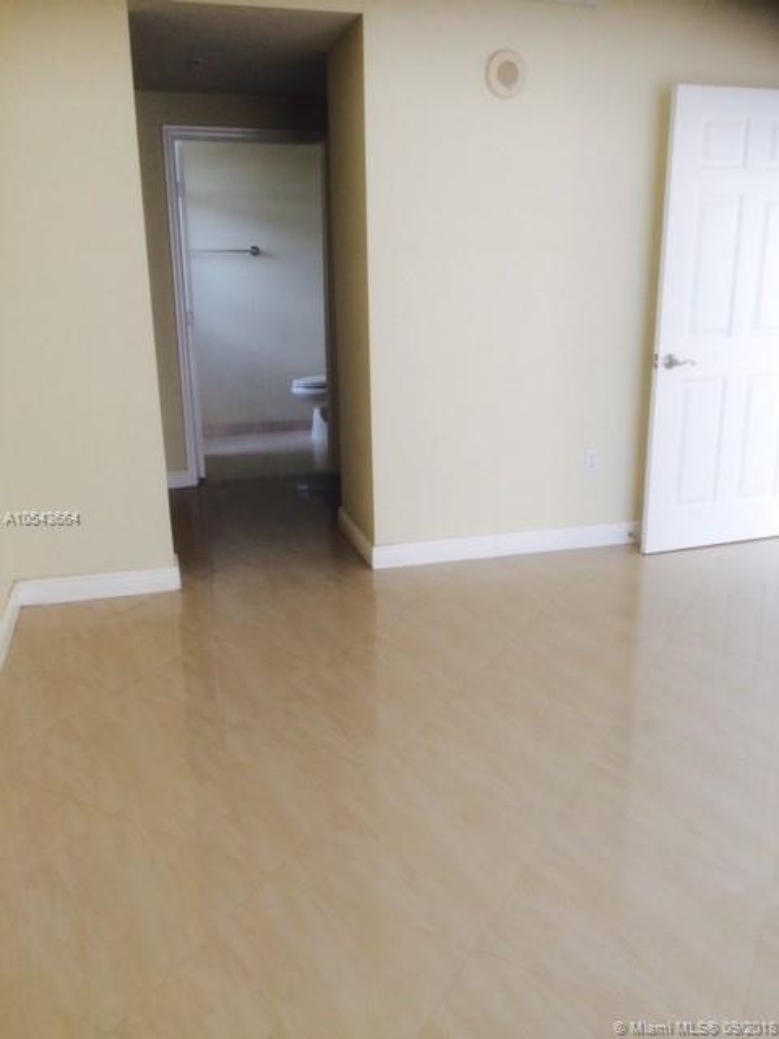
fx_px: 870
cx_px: 390
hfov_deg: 48.2
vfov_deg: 61.7
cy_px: 520
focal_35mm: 29
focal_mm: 4.15
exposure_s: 1/120
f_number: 2.2
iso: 50
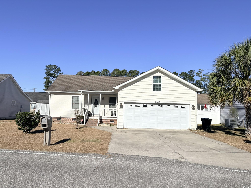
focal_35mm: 26
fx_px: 189
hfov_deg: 67.3
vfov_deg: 53.1
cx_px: 126
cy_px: 94
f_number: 1.6
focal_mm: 5.96
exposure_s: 1/10101
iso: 50
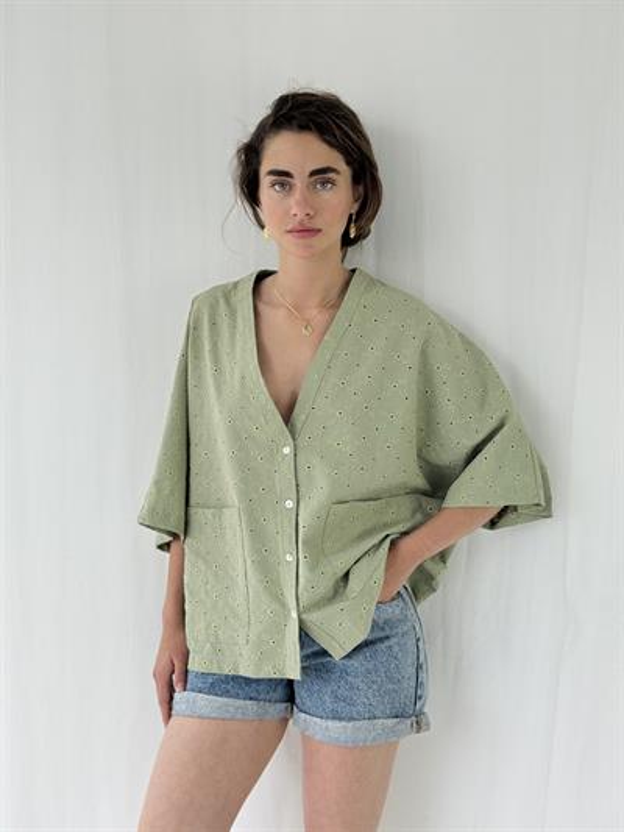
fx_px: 1153
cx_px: 312
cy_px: 416
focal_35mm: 48
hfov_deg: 30.3
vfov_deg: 39.6
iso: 64
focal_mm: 6.76
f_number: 1.78
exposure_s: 1/289
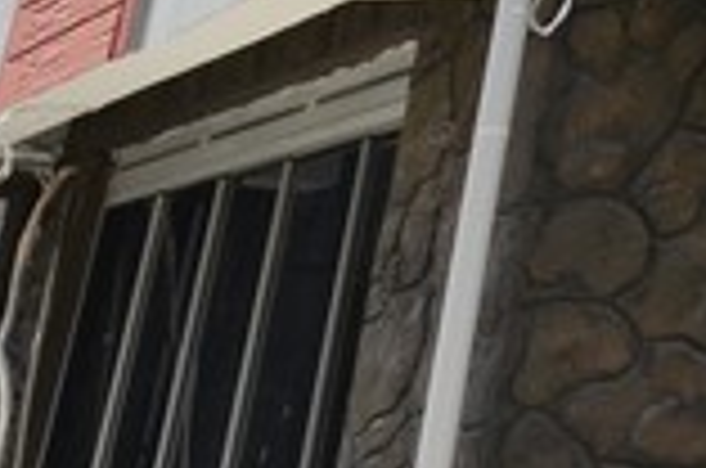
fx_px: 1918
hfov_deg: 16.5
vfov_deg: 10.8
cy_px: -806
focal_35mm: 98
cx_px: 1363
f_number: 9.5
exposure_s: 1/250
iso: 280
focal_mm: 10
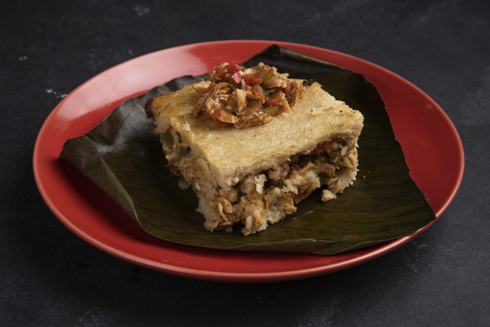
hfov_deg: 23.1
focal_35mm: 88
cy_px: 164
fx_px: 1198
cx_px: 245
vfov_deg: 15.5
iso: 100
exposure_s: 1/160
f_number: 9
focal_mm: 88
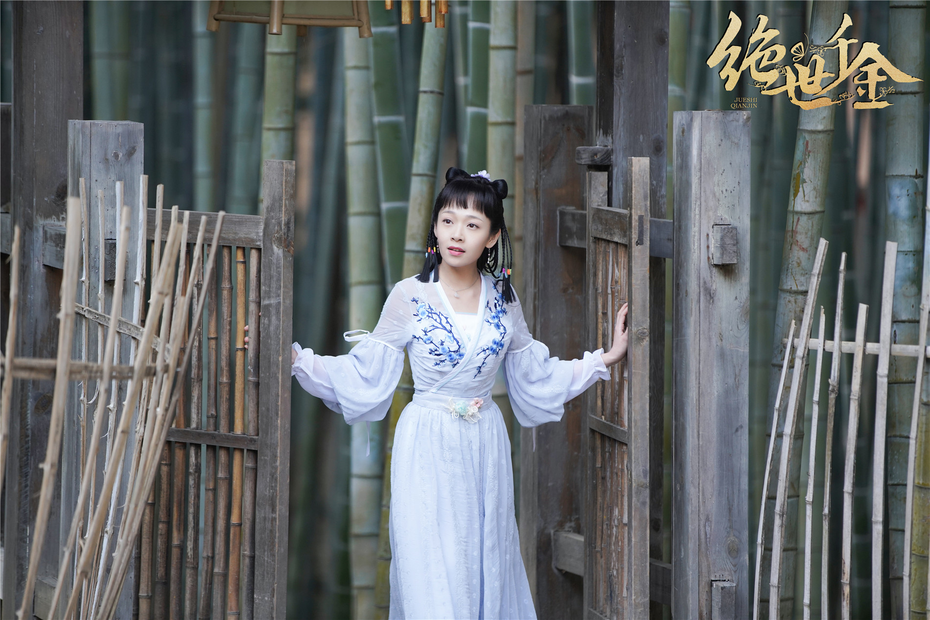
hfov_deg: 17.8
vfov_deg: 11.9
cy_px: 310
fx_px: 2971
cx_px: 465
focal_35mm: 115
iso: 100
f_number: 3.2
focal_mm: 115
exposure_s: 1/400
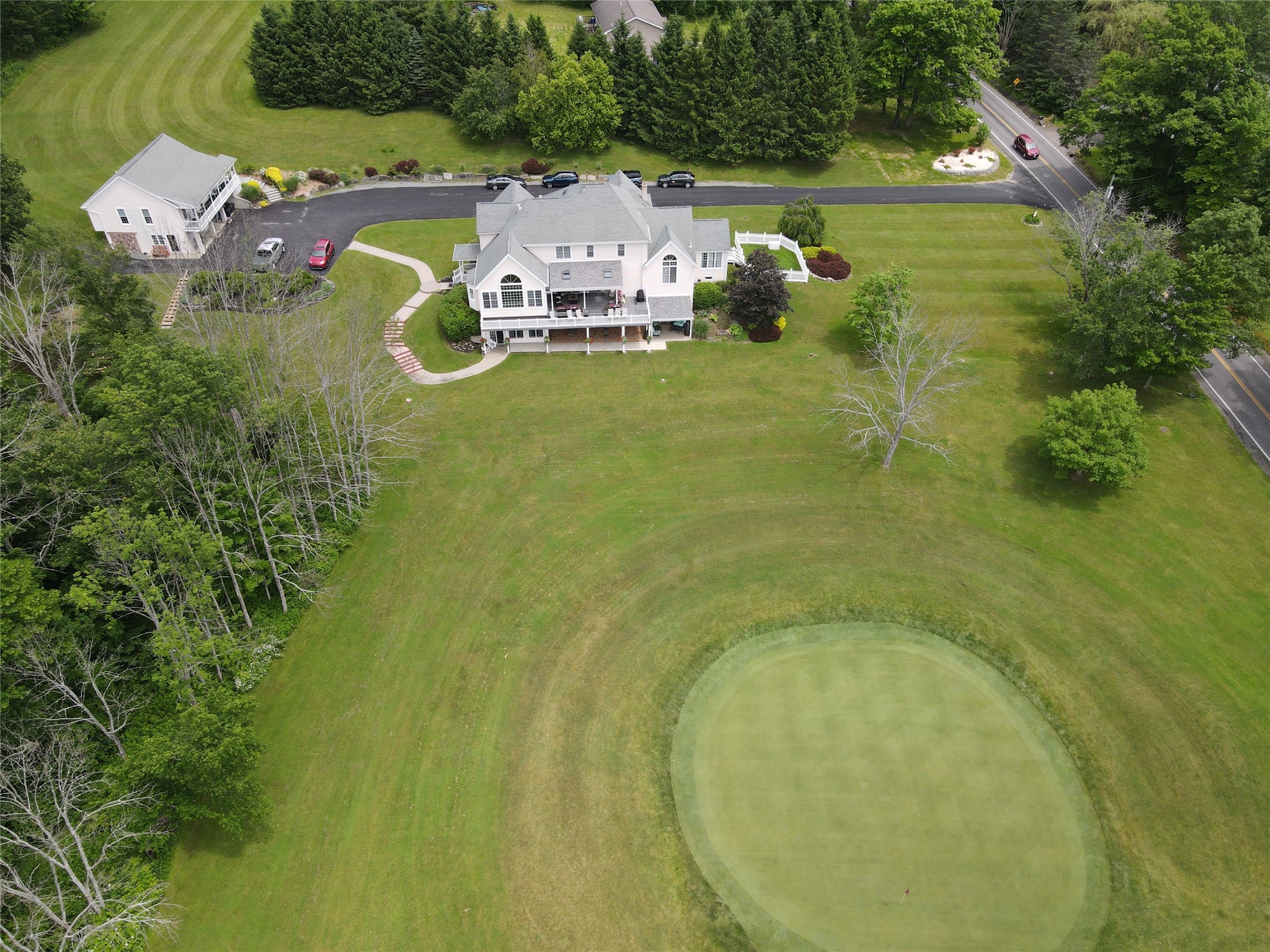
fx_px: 881
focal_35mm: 24
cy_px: 476
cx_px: 635
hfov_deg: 71.6
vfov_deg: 56.8
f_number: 2.8
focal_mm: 4.5
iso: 100
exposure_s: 1/400
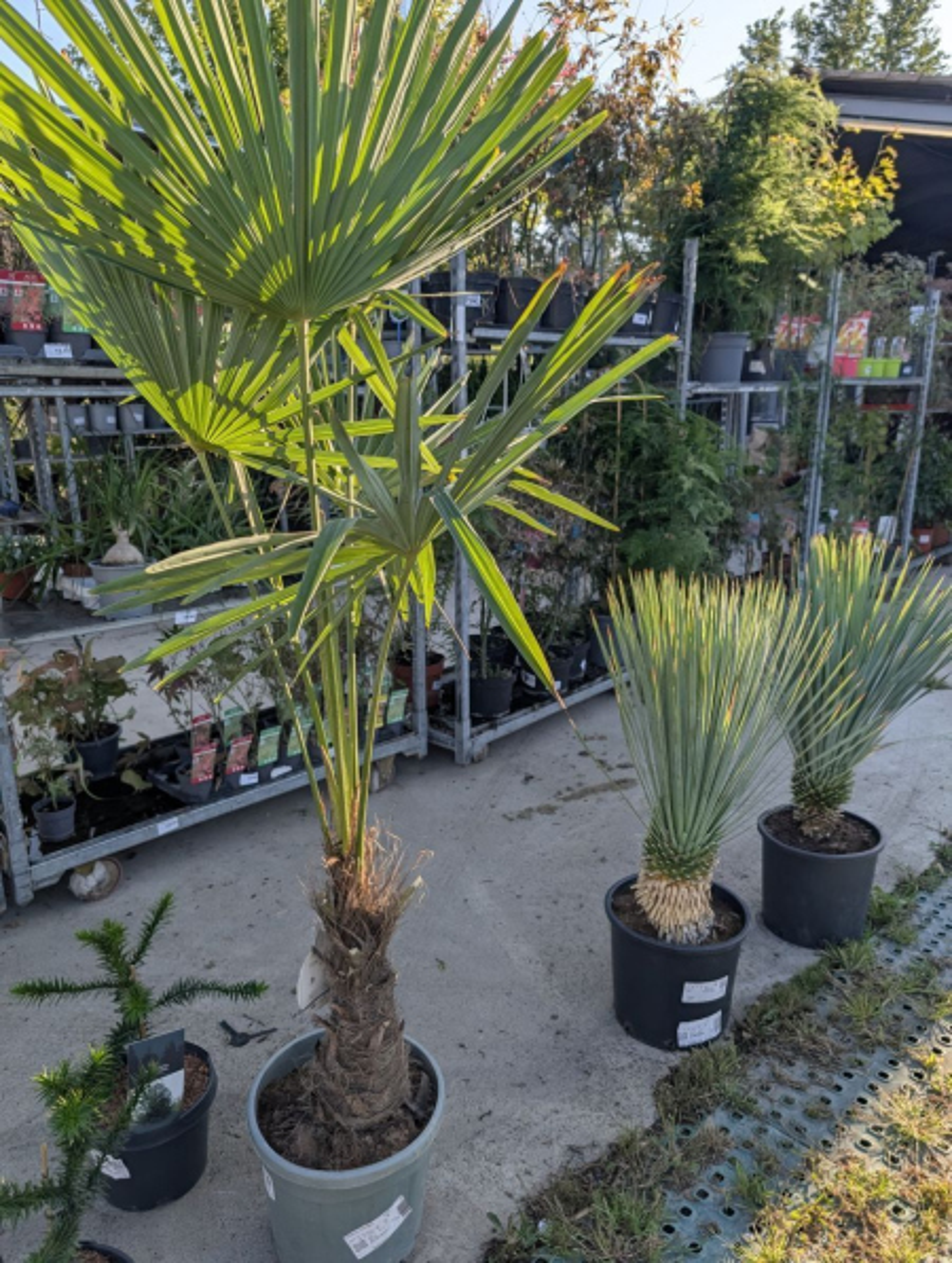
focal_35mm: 24
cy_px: 632
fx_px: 877
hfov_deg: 57.0
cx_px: 476
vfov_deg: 71.5
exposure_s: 1/411
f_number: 1.68
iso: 20
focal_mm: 6.9
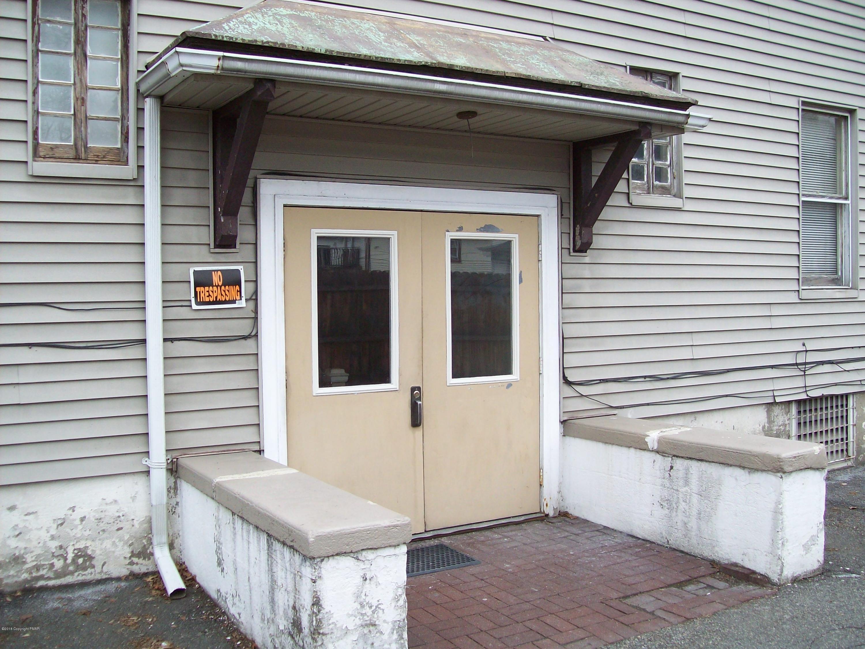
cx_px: 432
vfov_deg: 39.7
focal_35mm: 36
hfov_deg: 51.4
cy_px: 324
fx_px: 900
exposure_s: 1/151
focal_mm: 6
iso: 80
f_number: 2.7
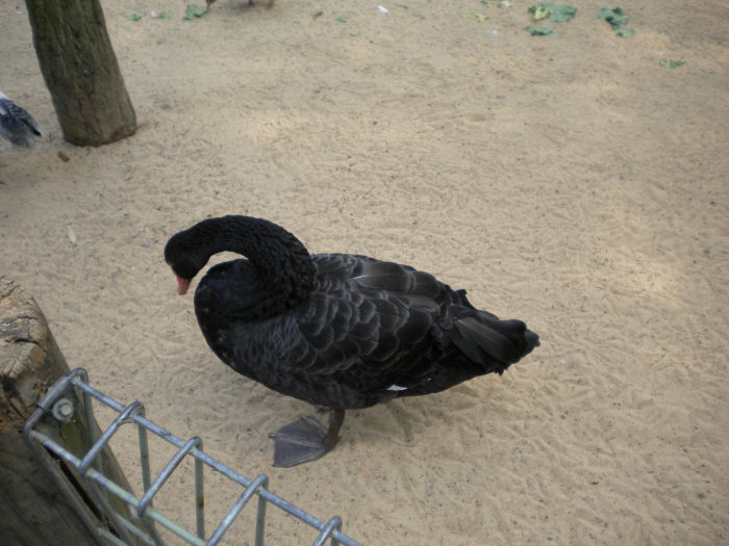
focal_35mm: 35
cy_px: 273
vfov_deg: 40.7
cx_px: 364
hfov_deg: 52.6
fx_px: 737
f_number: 3.1
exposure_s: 1/108
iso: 80
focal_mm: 6.3
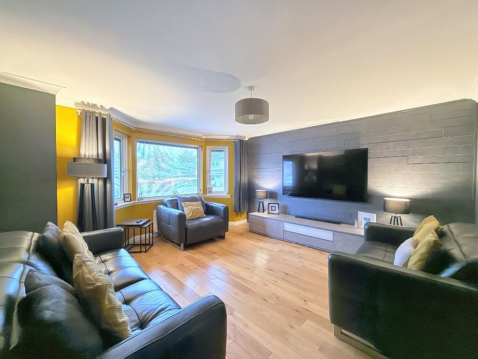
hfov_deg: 102.1
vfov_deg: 85.7
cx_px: 239
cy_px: 180
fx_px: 193
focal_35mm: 14
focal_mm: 2.22
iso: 400
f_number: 2.2
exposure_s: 1/50
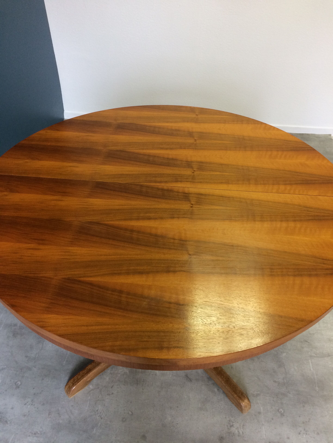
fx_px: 372
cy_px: 222
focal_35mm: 29
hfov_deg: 48.2
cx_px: 166
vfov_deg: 61.7
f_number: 2.2
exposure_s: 1/33
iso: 64
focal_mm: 4.15
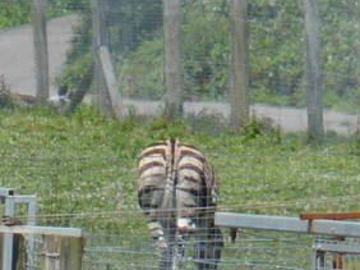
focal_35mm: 875
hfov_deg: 2.3
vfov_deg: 1.7
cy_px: 647
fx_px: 9092
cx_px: 102
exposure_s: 1/500
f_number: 5.4
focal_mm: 27.6
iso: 100
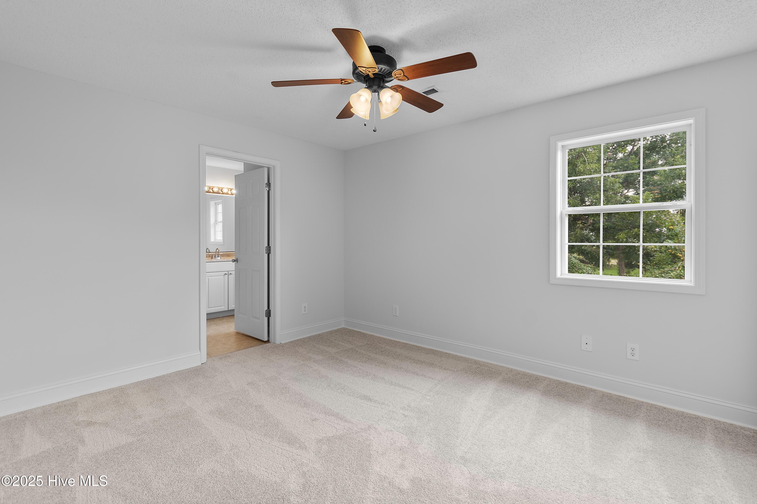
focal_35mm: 15
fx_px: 315
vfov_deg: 77.3
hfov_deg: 100.4
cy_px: 252
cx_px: 378
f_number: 4.5
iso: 100
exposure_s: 1/4
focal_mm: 10
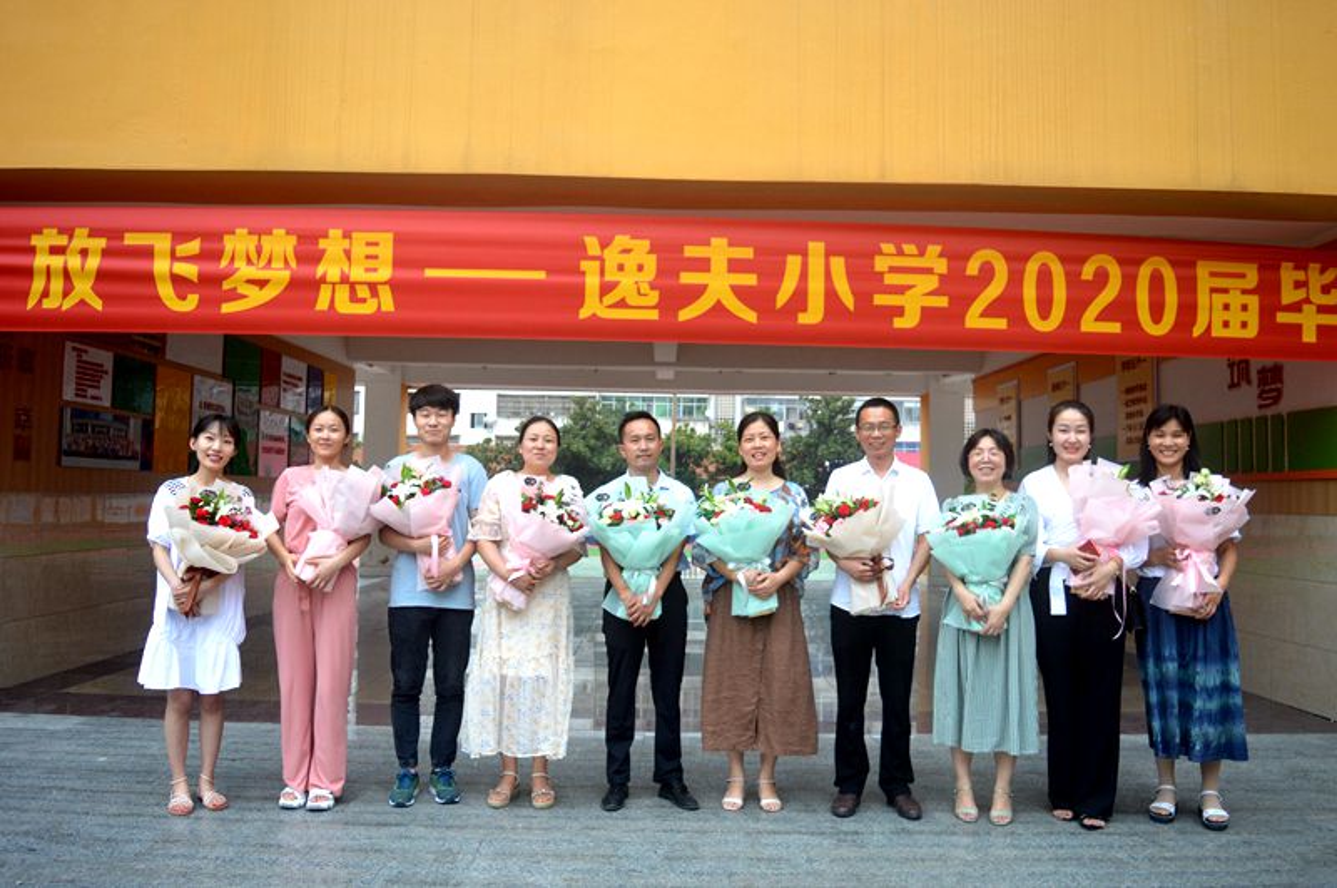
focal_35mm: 30
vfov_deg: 43.5
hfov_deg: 62.0
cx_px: 668
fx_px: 1113
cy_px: 444
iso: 400
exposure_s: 1/80
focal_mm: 20
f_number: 4.5
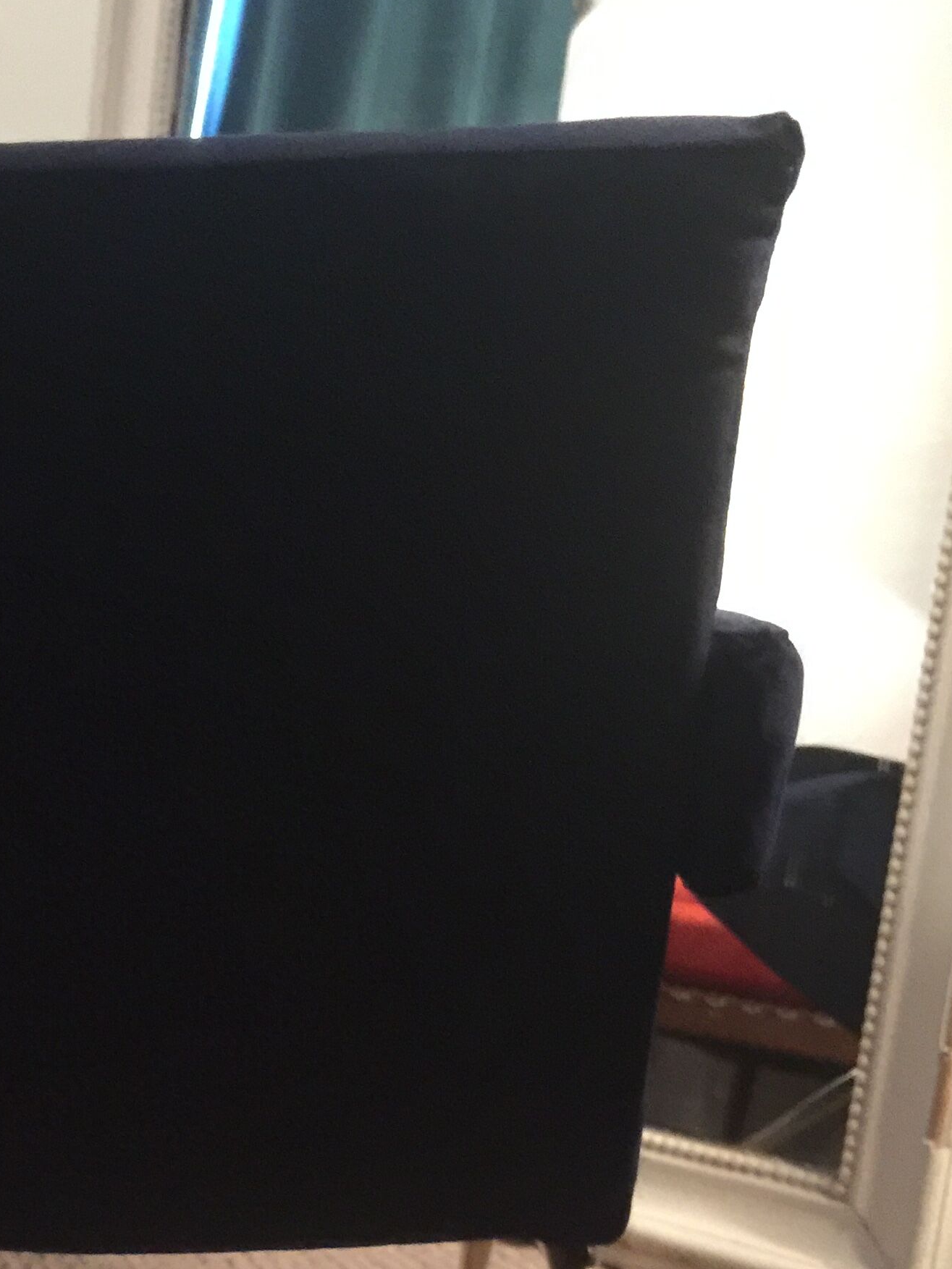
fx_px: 1980
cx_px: 80
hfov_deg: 26.1
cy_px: 979
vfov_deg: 34.6
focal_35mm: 54
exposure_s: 1/8
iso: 200
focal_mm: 4.15
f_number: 2.2
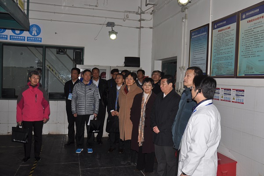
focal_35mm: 36
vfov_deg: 36.9
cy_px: 88
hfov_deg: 53.1
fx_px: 264
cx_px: 132
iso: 200
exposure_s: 1/125
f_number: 5.6
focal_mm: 24
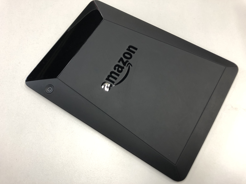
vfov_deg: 49.7
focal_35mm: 28
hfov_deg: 63.4
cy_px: 92
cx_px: 123
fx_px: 199
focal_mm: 4
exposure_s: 1/17
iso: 40
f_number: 1.8
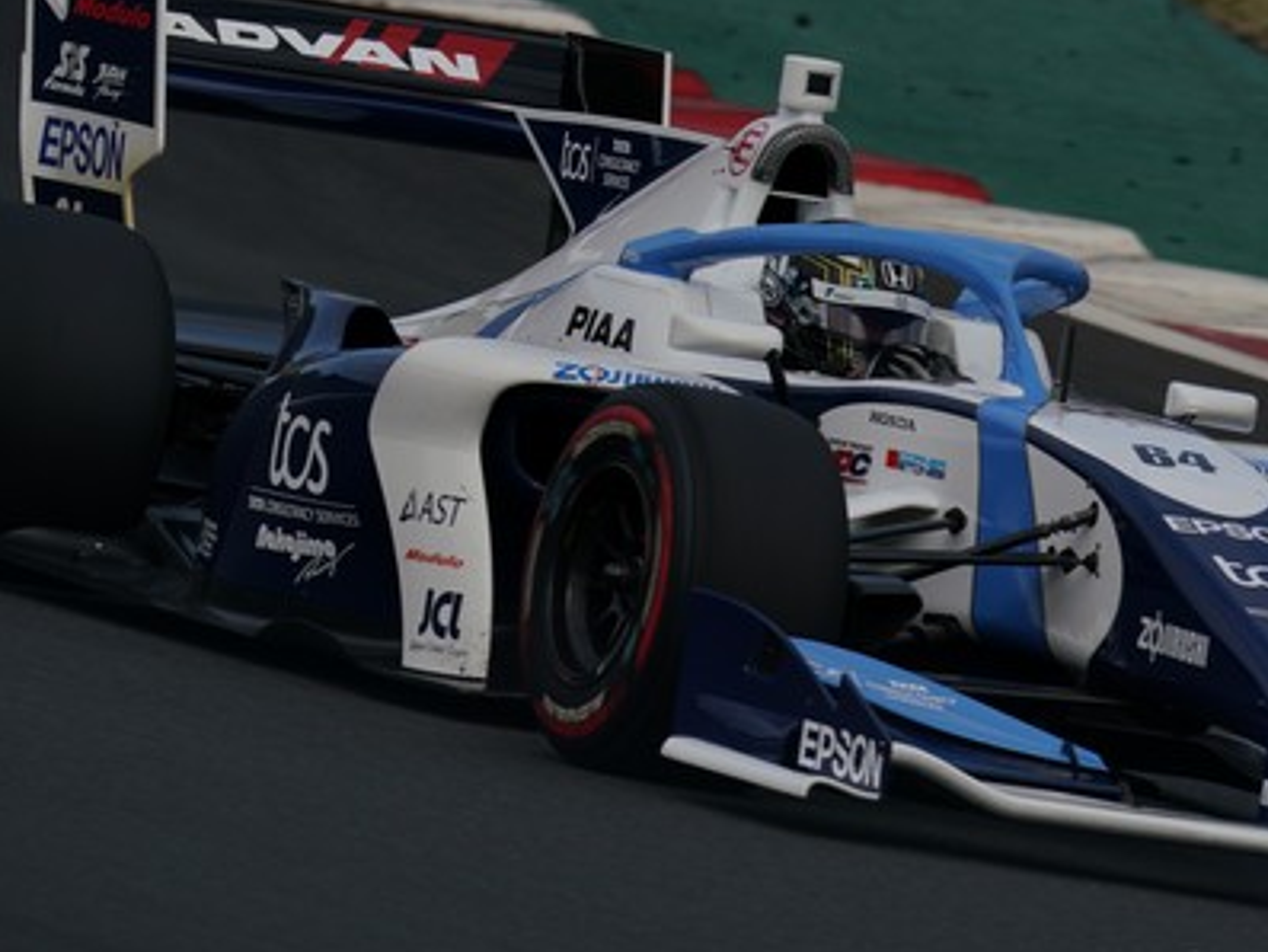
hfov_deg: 1.9
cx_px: 840
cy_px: 428
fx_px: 38290
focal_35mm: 1045
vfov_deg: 1.4
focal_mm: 600
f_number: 10
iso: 200
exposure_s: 1/800
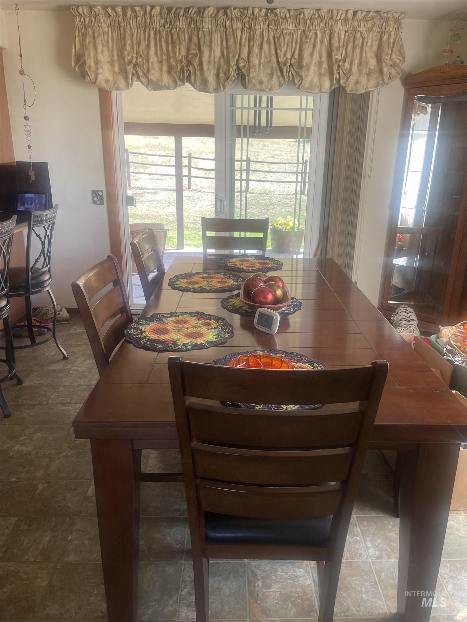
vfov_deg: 67.3
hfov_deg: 53.1
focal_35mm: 26
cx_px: 234
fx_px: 468
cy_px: 311
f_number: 1.6
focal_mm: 4.2
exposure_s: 1/121
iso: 50
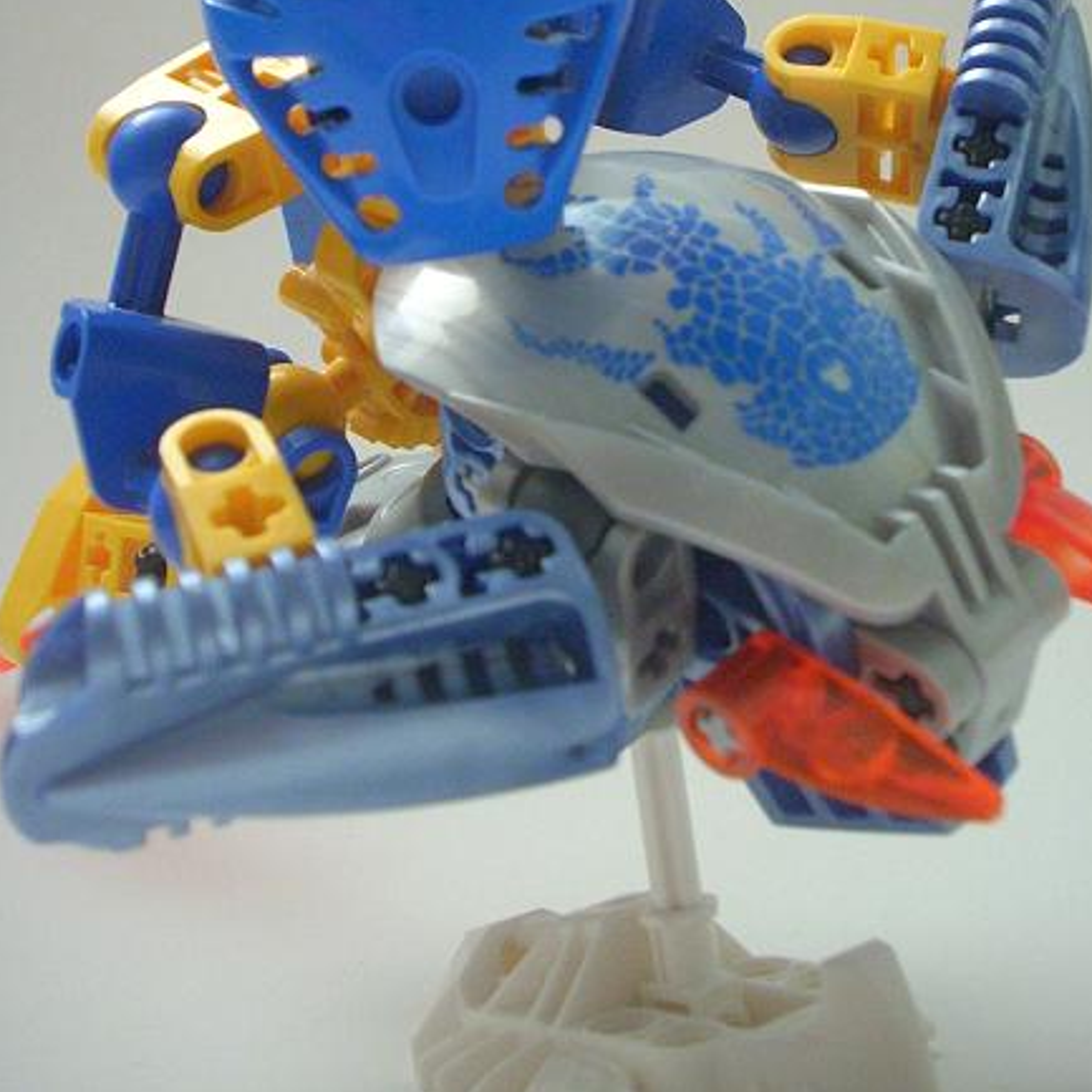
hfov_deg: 29.5
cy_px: 194
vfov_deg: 28.8
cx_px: 666
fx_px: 2070
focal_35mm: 58
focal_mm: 6.2
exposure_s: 1/4
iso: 237
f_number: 2.8
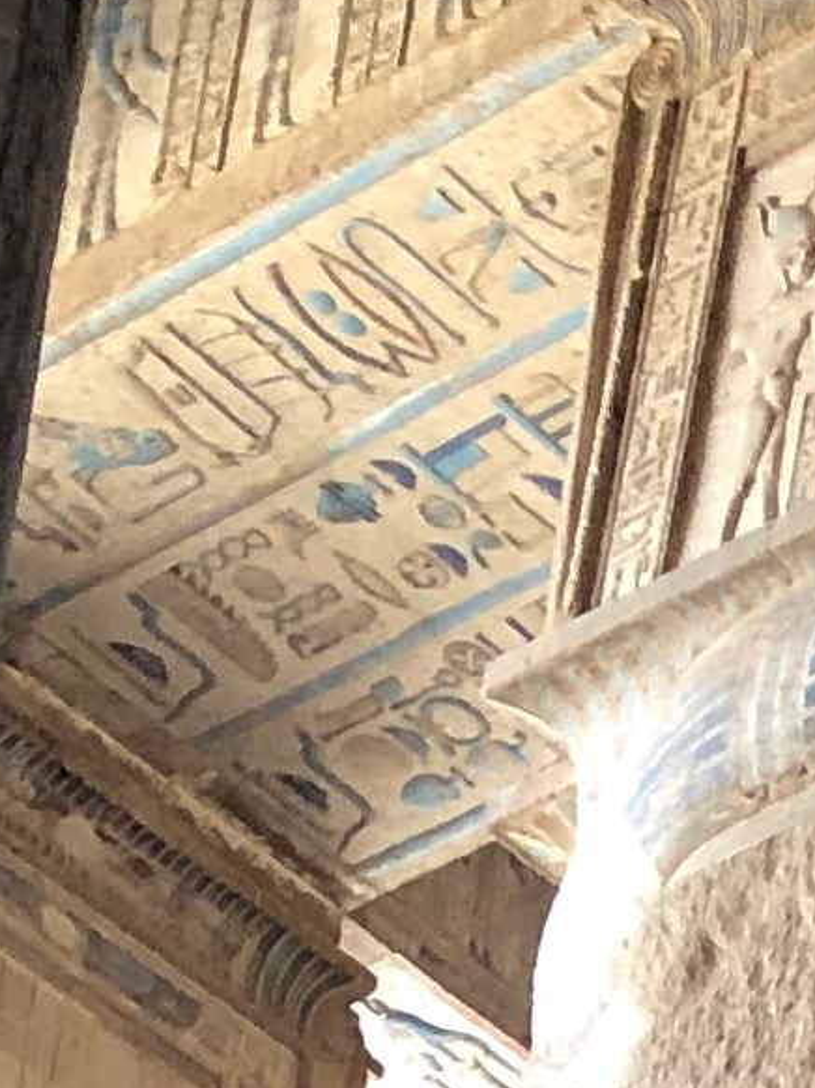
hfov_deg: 7.0
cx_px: 2258
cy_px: 3279
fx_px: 6095
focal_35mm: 194
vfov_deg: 8.5
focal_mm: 3.99
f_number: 1.8
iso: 40
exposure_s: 1/25
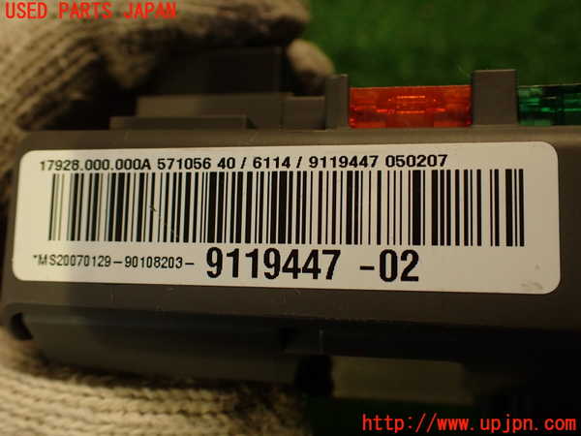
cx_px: 290
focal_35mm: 32
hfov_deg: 56.8
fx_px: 537
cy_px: 218
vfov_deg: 44.2
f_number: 2.4
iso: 200
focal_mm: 5.79
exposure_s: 1/40
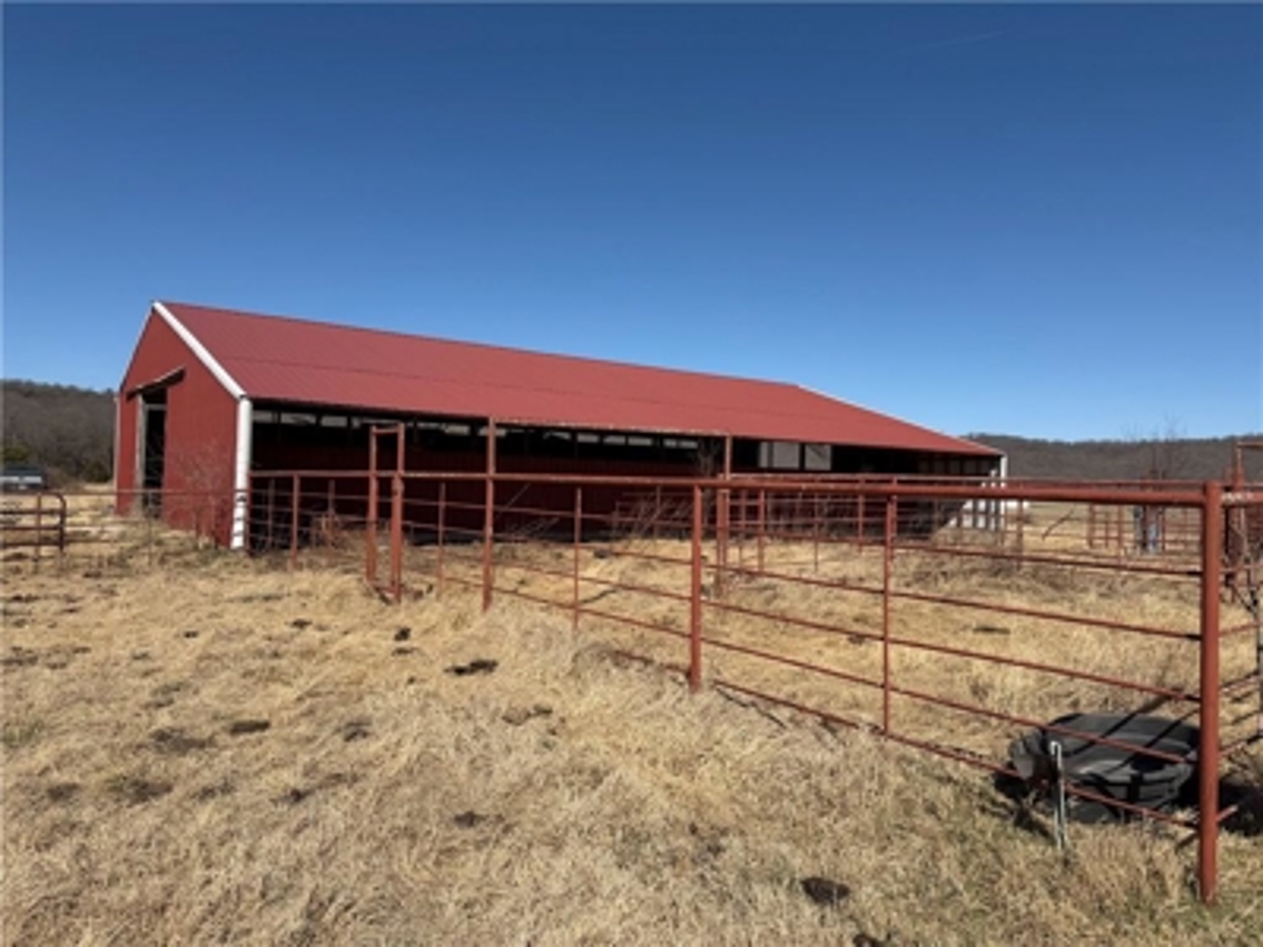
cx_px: 632
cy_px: 474
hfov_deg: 71.6
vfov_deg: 56.8
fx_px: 876
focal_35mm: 24
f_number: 1.78
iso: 80
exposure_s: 1/6711
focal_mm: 6.76
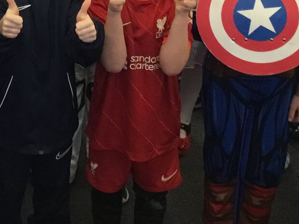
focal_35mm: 103
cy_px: -12
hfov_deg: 18.5
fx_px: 890
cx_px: -5
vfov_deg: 14.1
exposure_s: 1/33
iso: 160
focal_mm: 3.3
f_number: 2.4
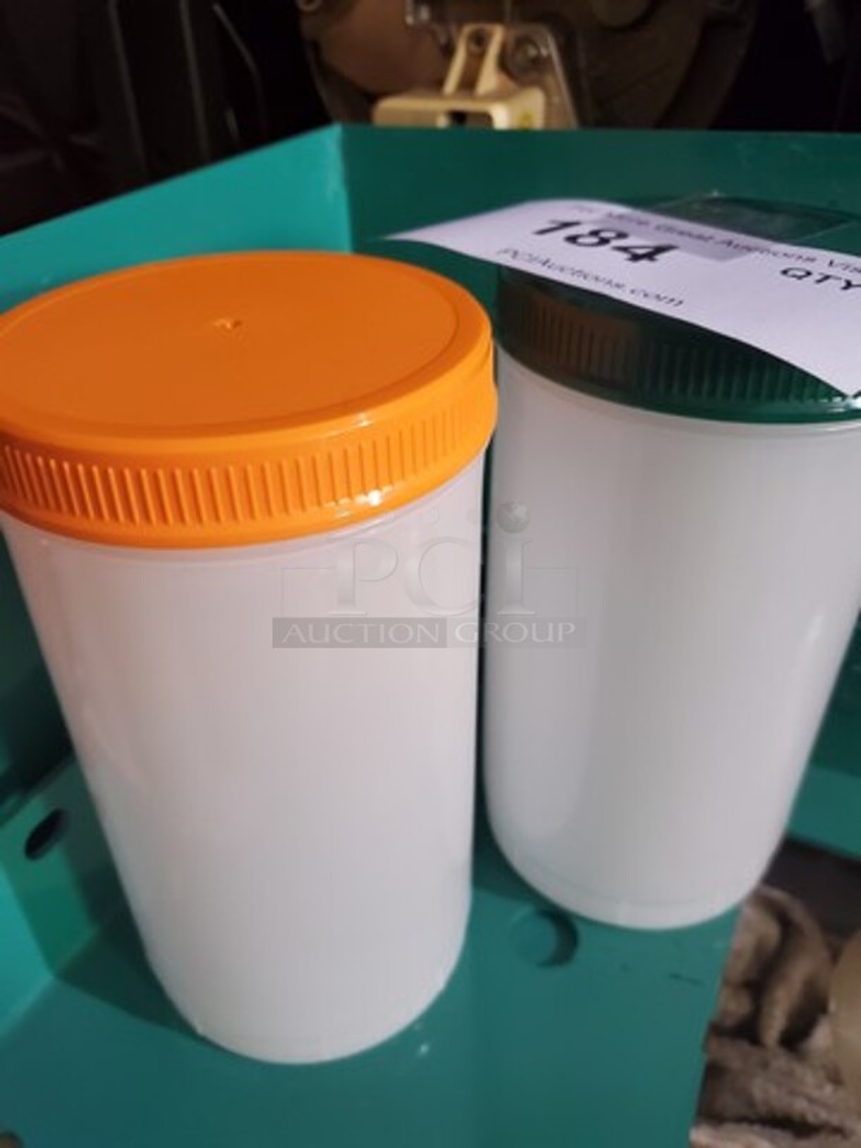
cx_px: 430
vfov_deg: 67.3
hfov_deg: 53.1
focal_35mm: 26
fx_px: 862
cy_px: 574
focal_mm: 4.3
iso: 320
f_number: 1.5
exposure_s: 1/40
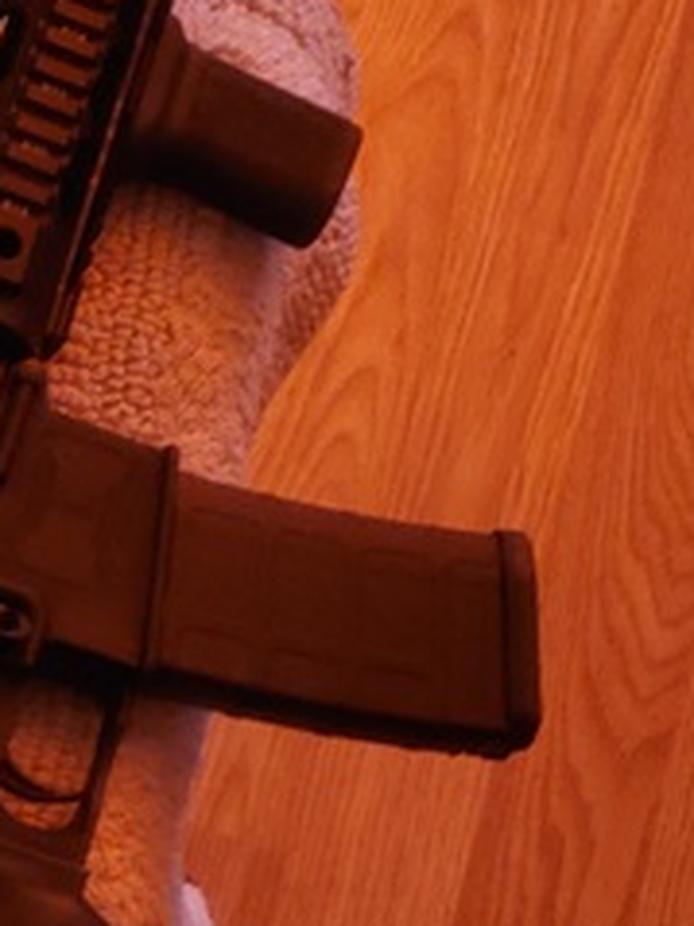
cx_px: -558
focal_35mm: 100
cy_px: 779
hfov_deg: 13.3
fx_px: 2676
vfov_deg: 19.4
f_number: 1.5
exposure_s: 1/10
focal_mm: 4.3
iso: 1250
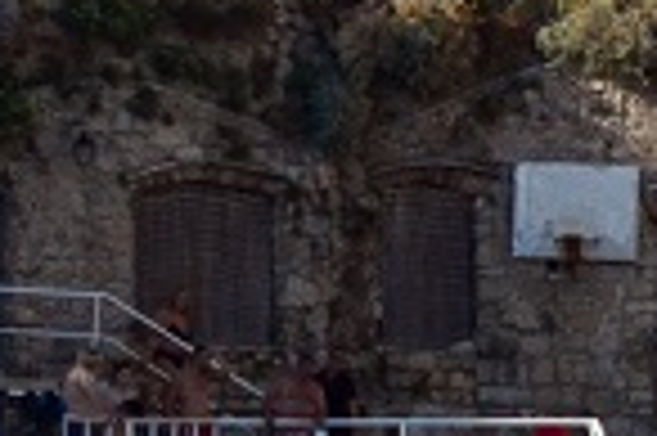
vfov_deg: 0.6
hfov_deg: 0.9
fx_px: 42638
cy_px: 160
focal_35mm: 2339
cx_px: 1458
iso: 640
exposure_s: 1/2000
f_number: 9
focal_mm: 240
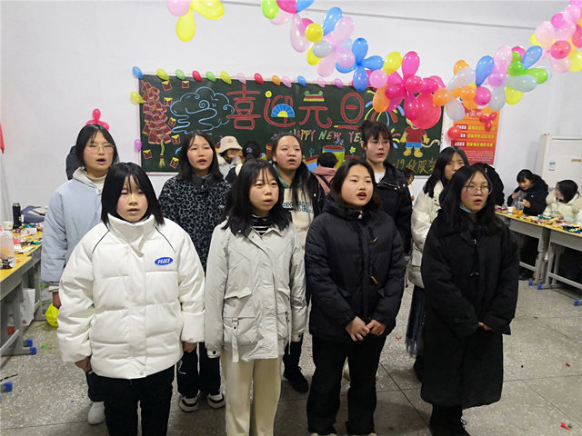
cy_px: 218
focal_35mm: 27
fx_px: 454
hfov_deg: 65.3
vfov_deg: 51.4
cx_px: 291
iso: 500
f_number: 1.8
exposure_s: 1/25
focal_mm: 3.95
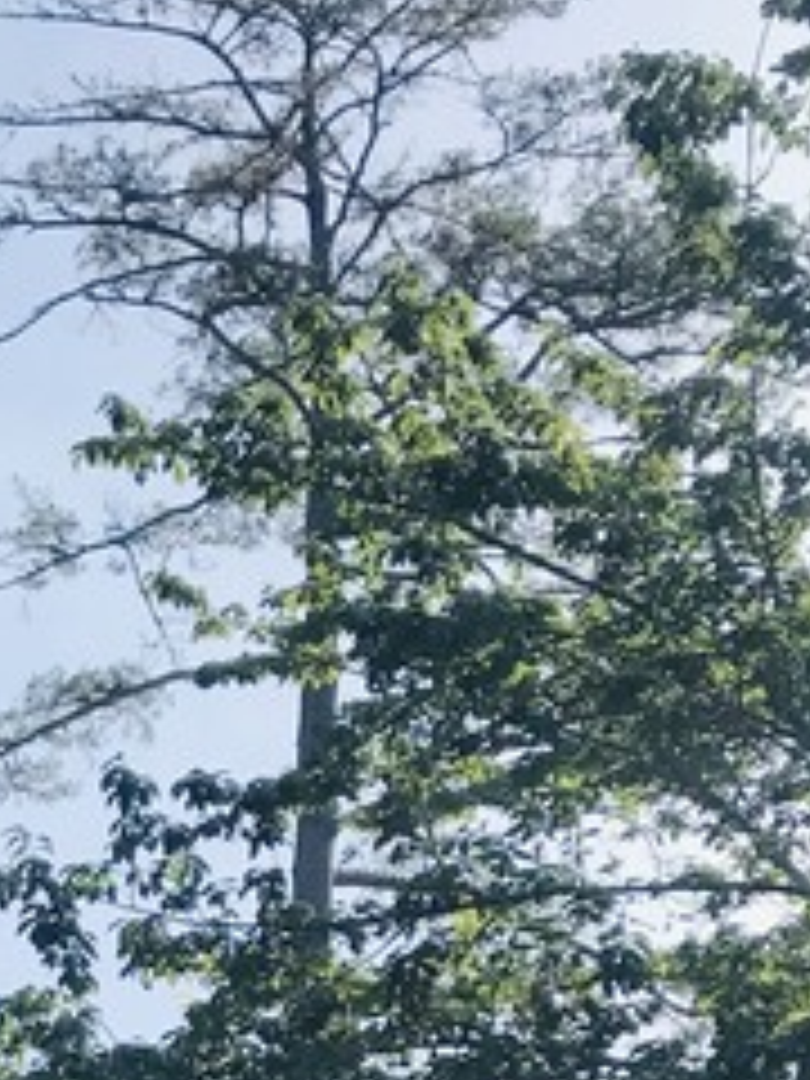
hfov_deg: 12.6
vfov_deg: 15.2
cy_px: 1930
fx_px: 3494
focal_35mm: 112
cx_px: -346
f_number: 1.8
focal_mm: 3.99
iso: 20
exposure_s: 1/1681
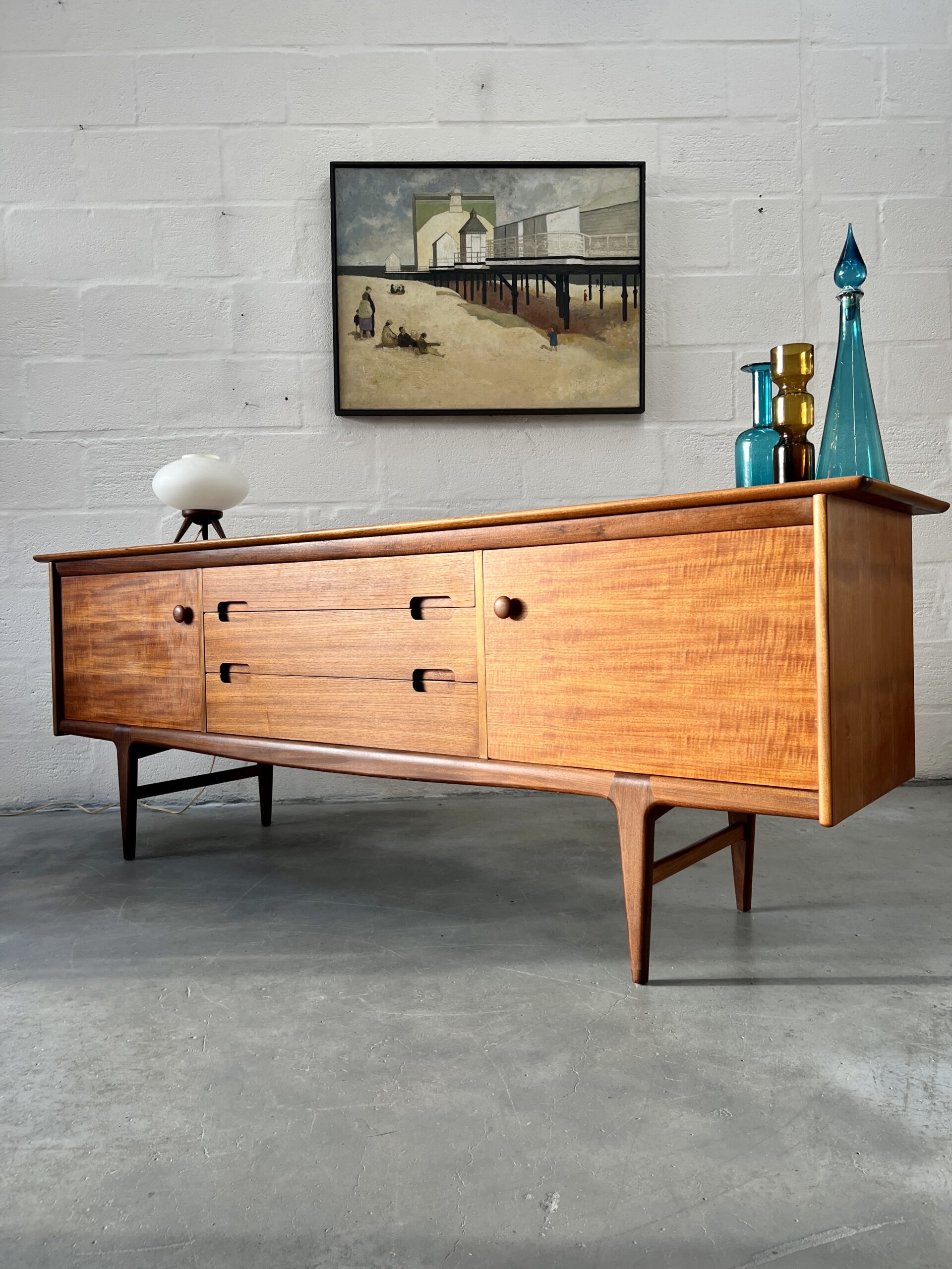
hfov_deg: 53.1
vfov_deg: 67.3
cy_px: 634
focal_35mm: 26
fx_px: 953
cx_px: 476
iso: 40
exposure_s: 1/100
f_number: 1.5
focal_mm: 5.7
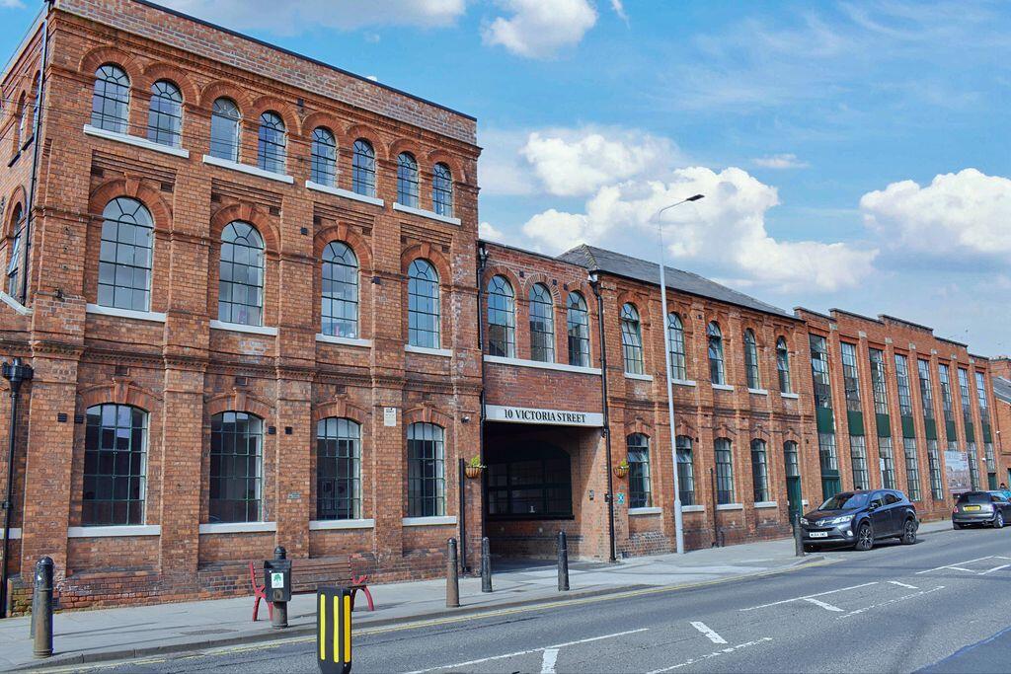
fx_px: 843
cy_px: 337
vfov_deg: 43.6
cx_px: 506
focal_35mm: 30
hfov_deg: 61.9
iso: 100
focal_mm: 20
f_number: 8
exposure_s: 1/250
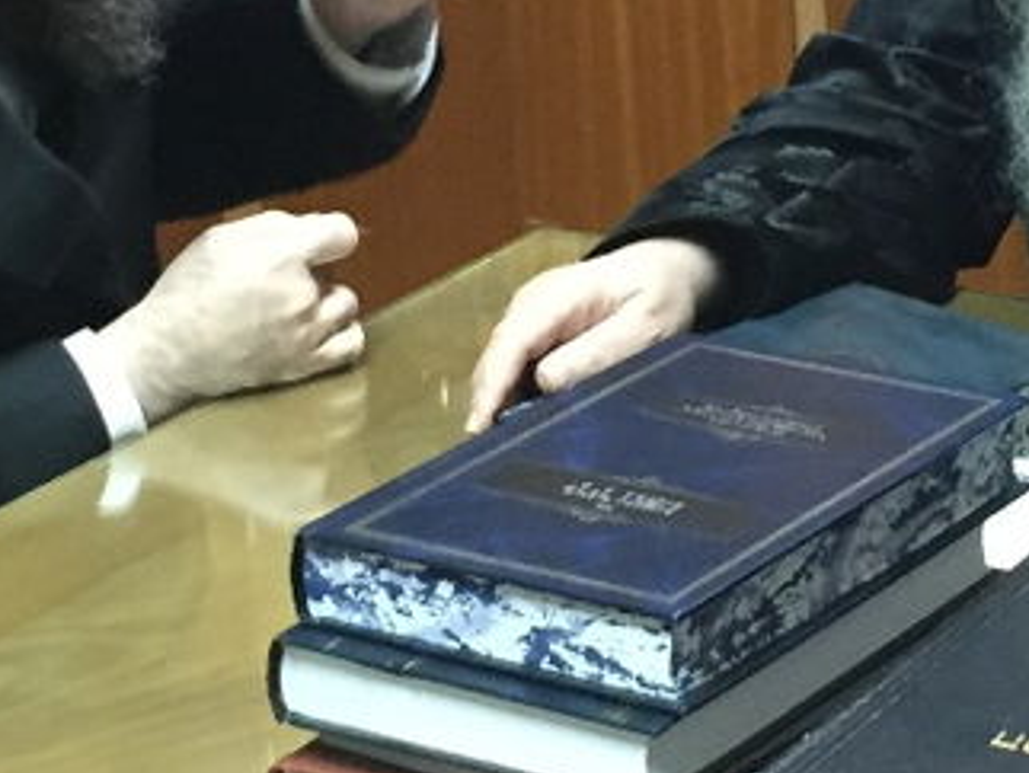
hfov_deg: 15.6
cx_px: 767
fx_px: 3748
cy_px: 57
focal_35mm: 126
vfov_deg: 11.7
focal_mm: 4.15
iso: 250
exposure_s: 1/20
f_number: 2.2
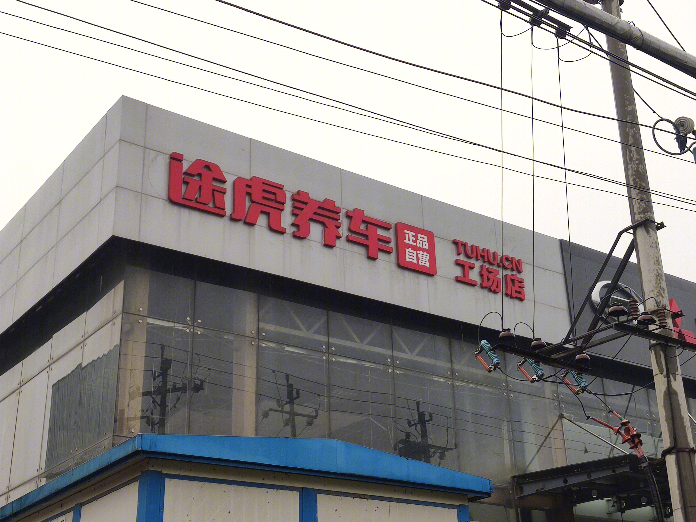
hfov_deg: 39.7
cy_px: 261
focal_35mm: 48
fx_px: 965
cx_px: 348
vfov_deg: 30.3
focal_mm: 4.75
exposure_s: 1/100
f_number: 1.75
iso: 122
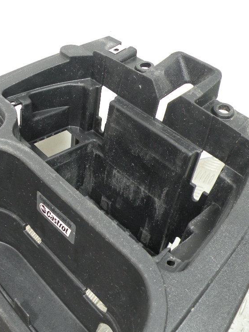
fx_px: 355
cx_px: 101
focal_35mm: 37
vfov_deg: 50.1
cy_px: 170
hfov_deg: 38.5
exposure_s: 1/66.4
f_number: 2.8
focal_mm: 4.7
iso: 177
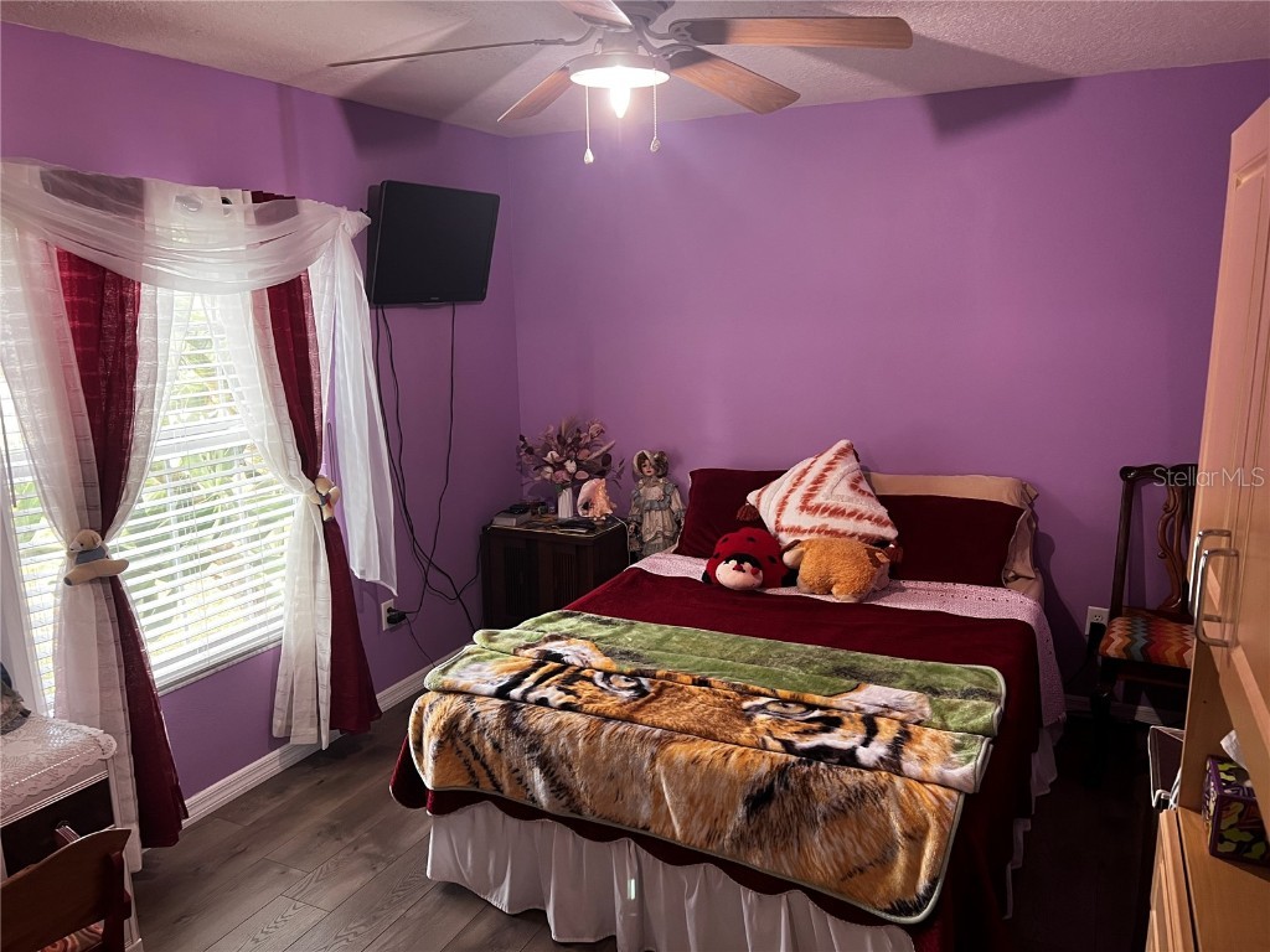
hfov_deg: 67.3
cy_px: 476
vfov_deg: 53.1
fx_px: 954
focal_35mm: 26
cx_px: 635
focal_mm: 5.7
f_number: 1.5
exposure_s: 1/60
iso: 160
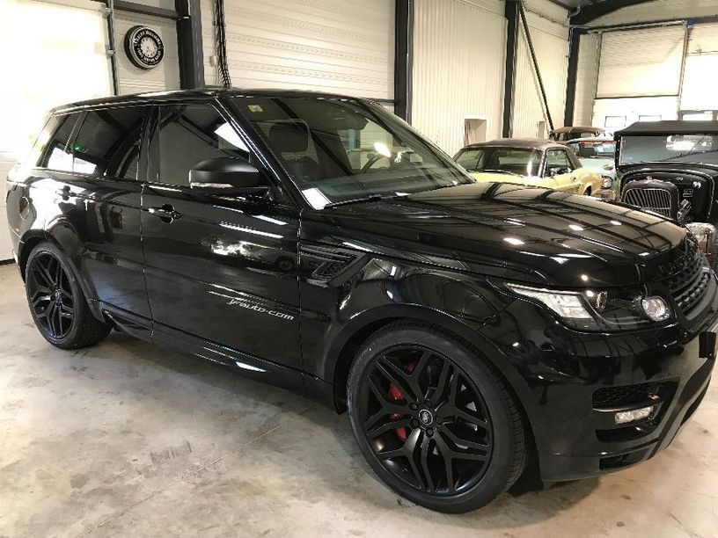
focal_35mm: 28
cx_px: 359
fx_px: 581
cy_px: 269
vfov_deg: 49.7
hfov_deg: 63.4
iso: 50
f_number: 1.8
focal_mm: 3.99
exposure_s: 1/17
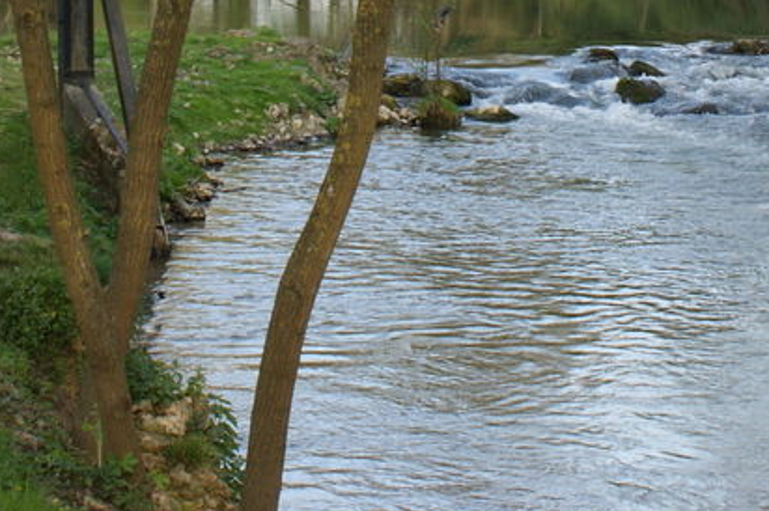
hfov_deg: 16.0
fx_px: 2732
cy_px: -147
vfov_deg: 10.5
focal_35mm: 128
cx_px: 388
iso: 100
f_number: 6.3
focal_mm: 26
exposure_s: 1/60
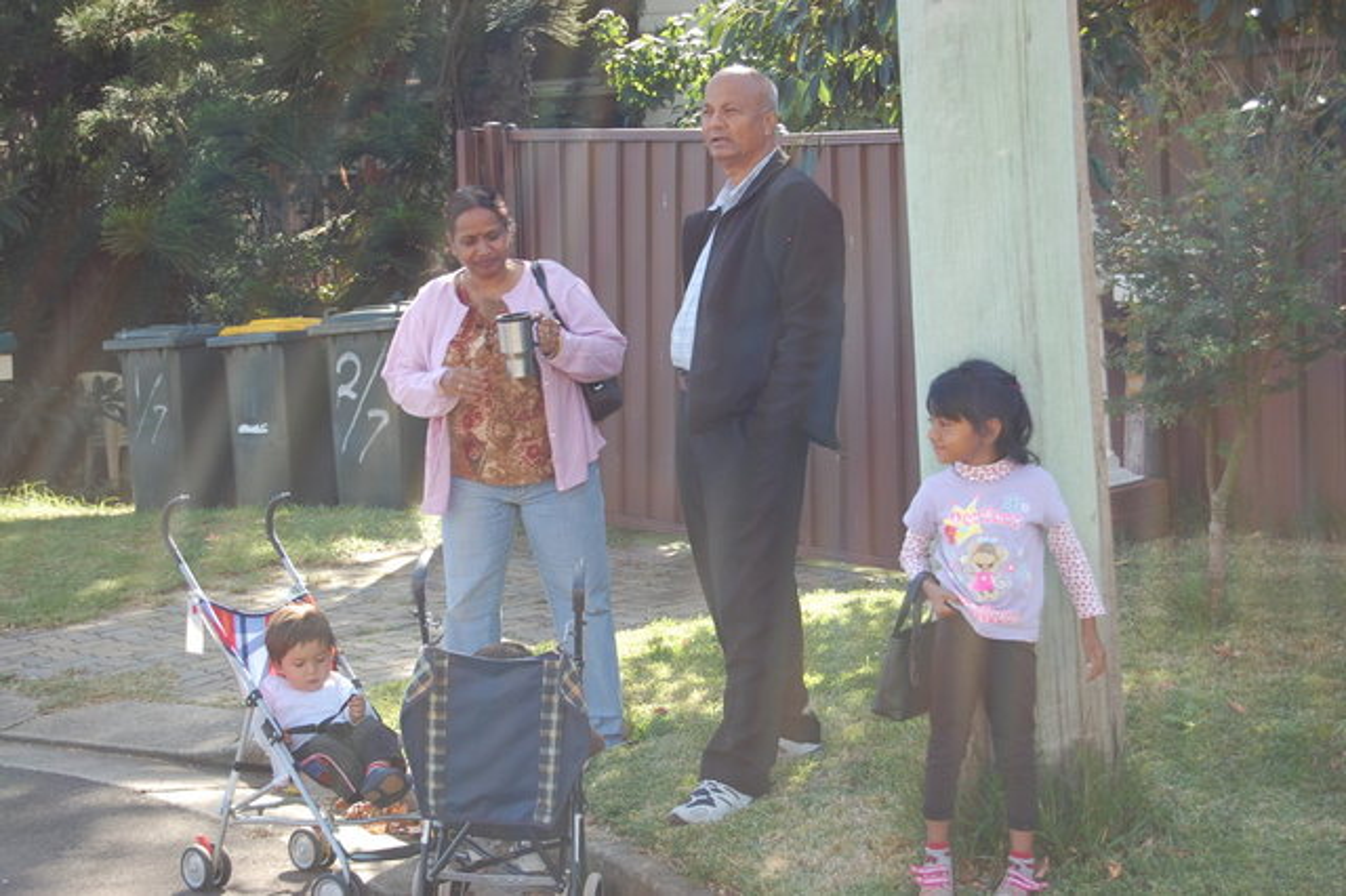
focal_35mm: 72
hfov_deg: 28.1
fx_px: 2690
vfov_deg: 18.9
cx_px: 673
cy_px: 448
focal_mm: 48
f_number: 5.6
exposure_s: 1/125
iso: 200
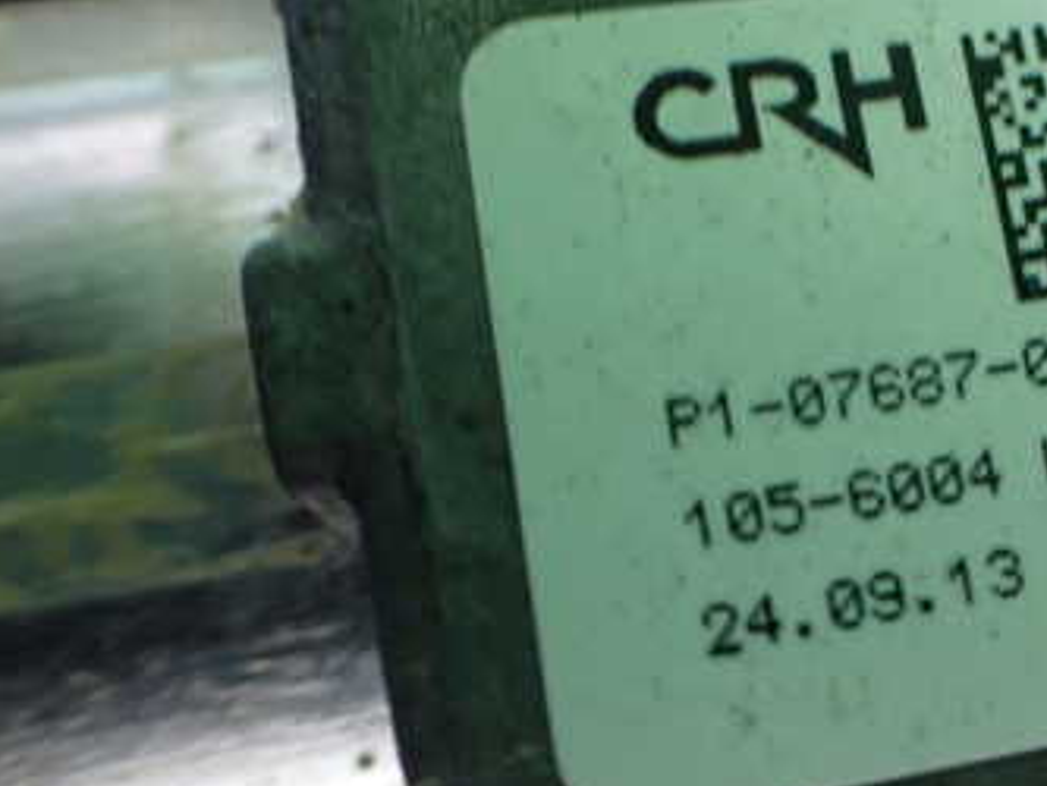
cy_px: 377
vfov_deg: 27.0
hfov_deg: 33.9
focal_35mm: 54
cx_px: 912
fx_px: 1634
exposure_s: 1/40
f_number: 2.3
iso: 800
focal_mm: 5.4
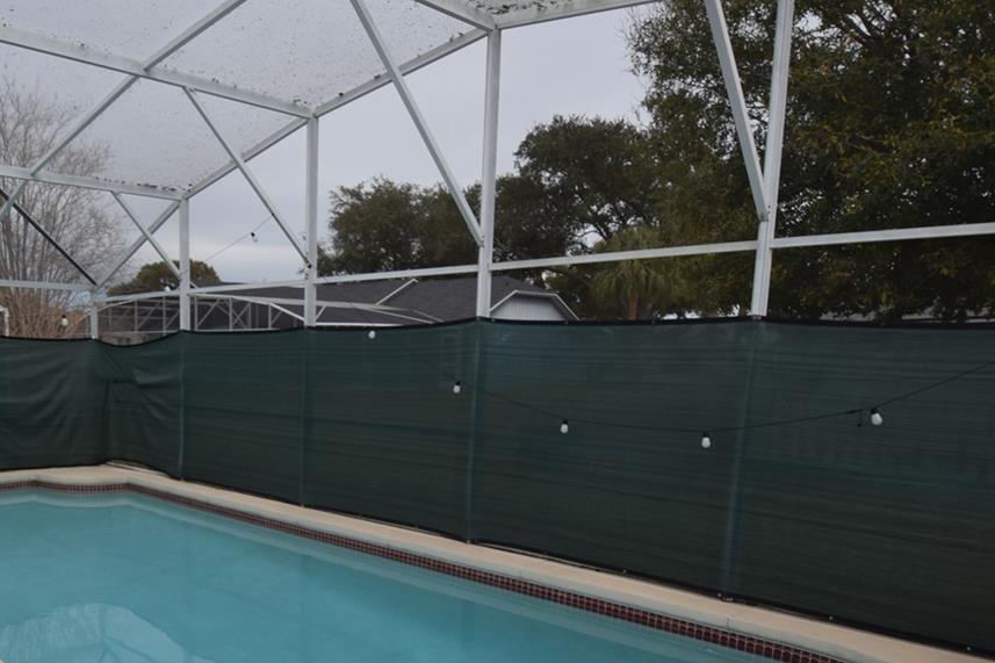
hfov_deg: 62.9
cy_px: 498
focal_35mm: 28
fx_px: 774
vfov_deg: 44.8
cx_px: 289
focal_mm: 10
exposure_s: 1/200
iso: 100
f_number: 7.1
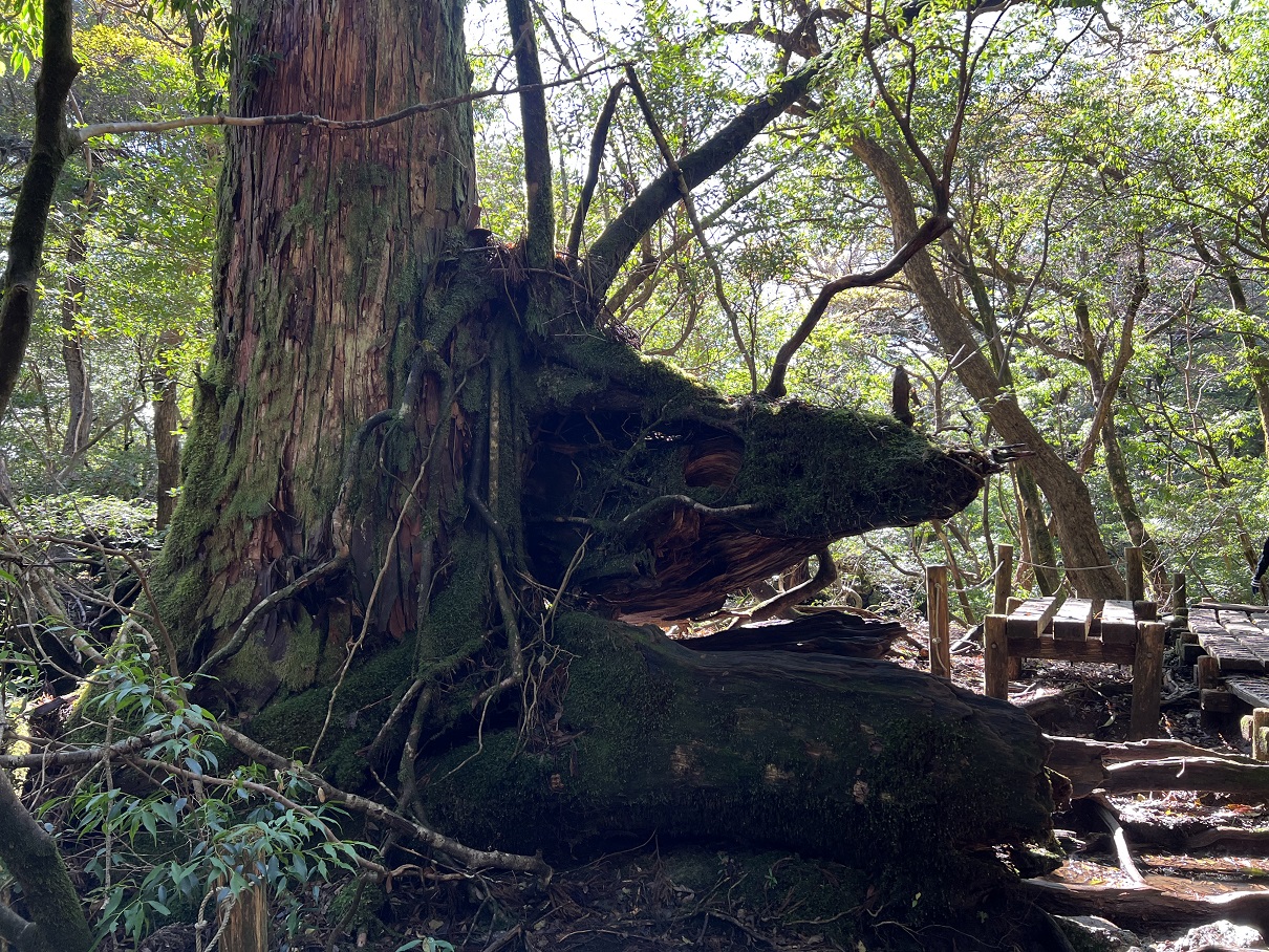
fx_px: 953
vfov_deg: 53.1
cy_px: 476
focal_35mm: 26
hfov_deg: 67.3
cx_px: 634
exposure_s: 1/121
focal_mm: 5.7
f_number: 1.5
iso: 50
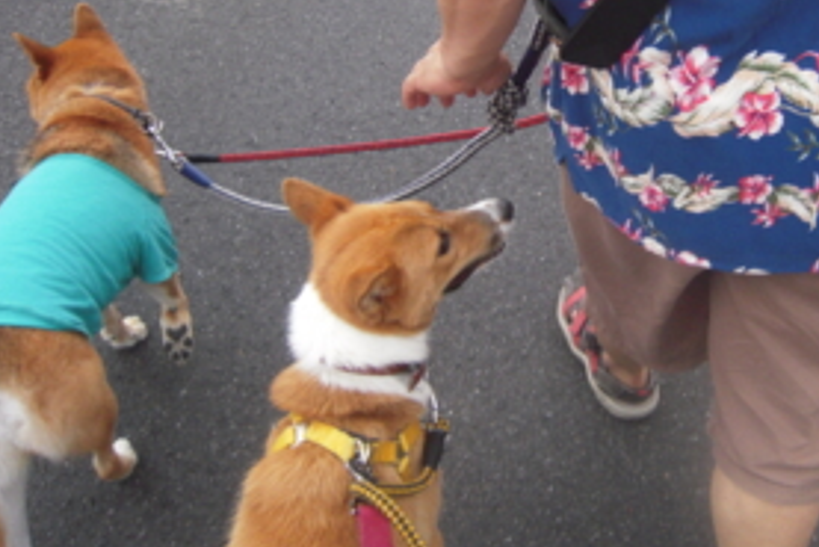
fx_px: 956
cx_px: 574
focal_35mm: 42
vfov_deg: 31.5
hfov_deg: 45.4
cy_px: 151
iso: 400
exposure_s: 1/200
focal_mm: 5
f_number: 2.7
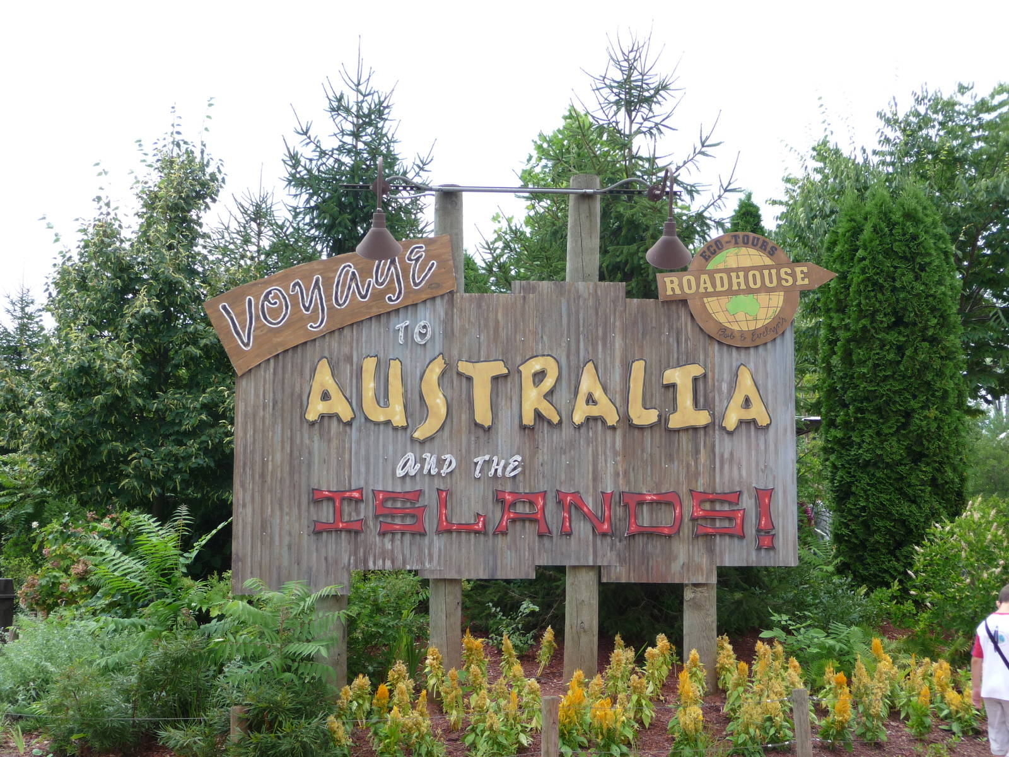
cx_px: 504
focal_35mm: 50
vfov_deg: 29.1
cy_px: 378
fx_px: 1457
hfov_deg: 38.2
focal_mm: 8.5
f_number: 4.2
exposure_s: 1/320
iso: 100
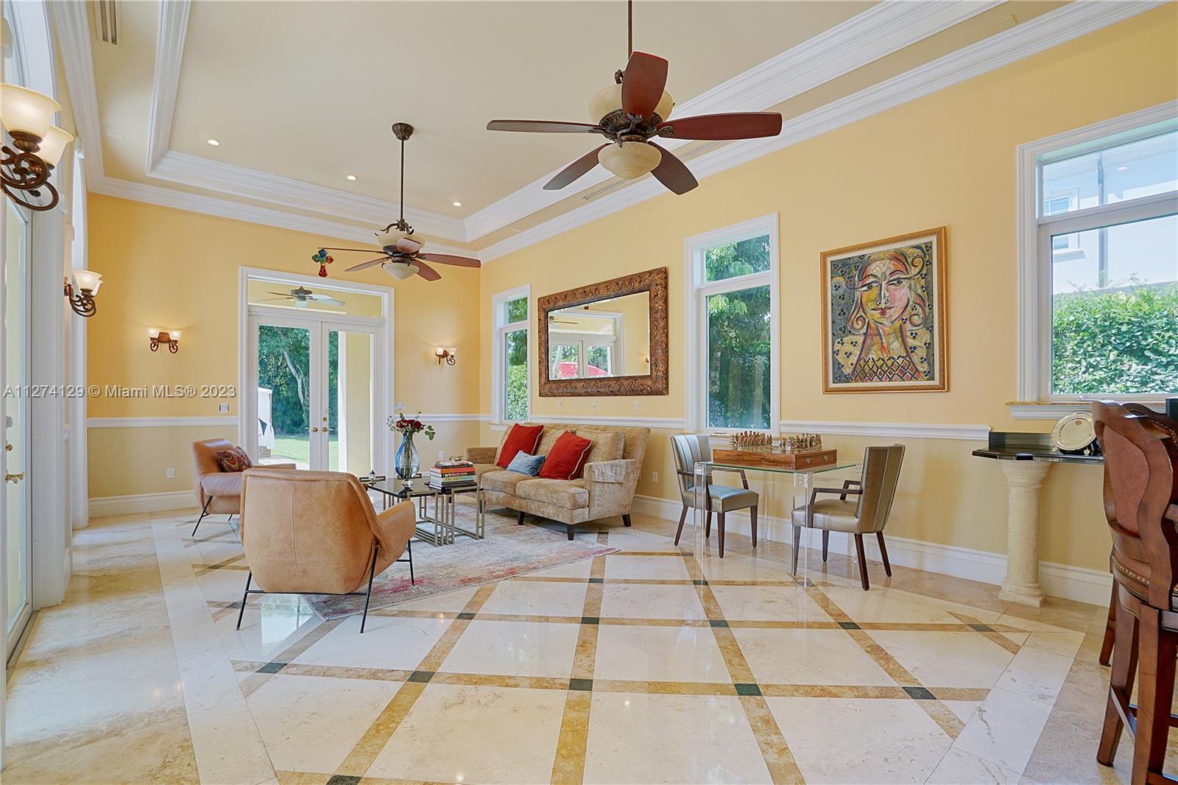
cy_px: 392
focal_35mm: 15
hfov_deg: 100.4
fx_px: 491
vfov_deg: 77.3
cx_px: 589
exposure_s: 1/40
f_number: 6.3
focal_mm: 10
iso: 250
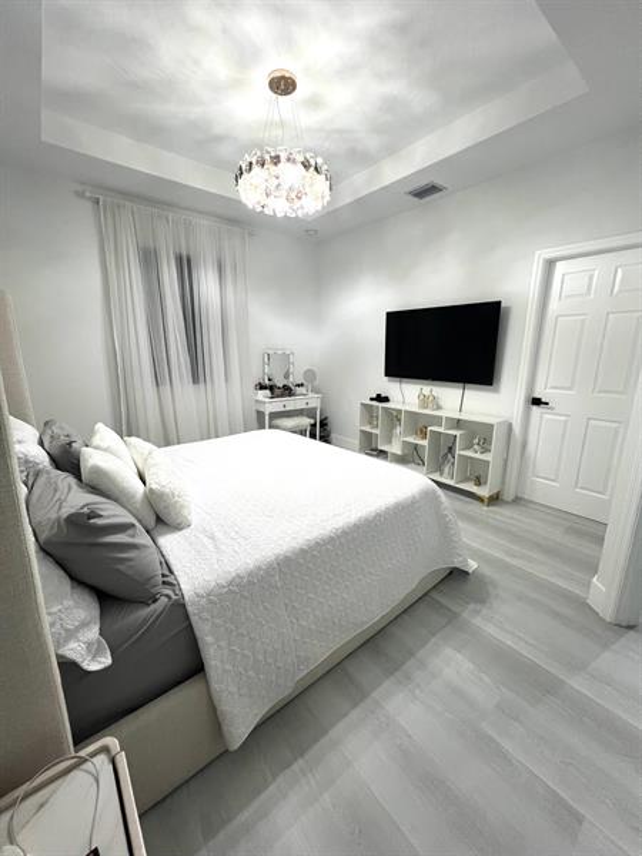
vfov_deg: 106.2
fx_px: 321
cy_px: 428
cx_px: 321
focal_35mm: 13
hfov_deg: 89.9
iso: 200
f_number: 1.8
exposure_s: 1/120
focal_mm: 1.57
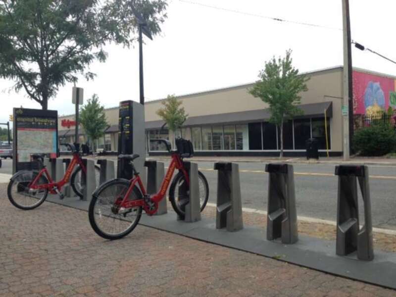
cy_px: 148
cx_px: 198
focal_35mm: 33
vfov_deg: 42.9
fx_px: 378
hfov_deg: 55.4
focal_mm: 4.12
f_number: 2.4
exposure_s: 1/239
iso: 50
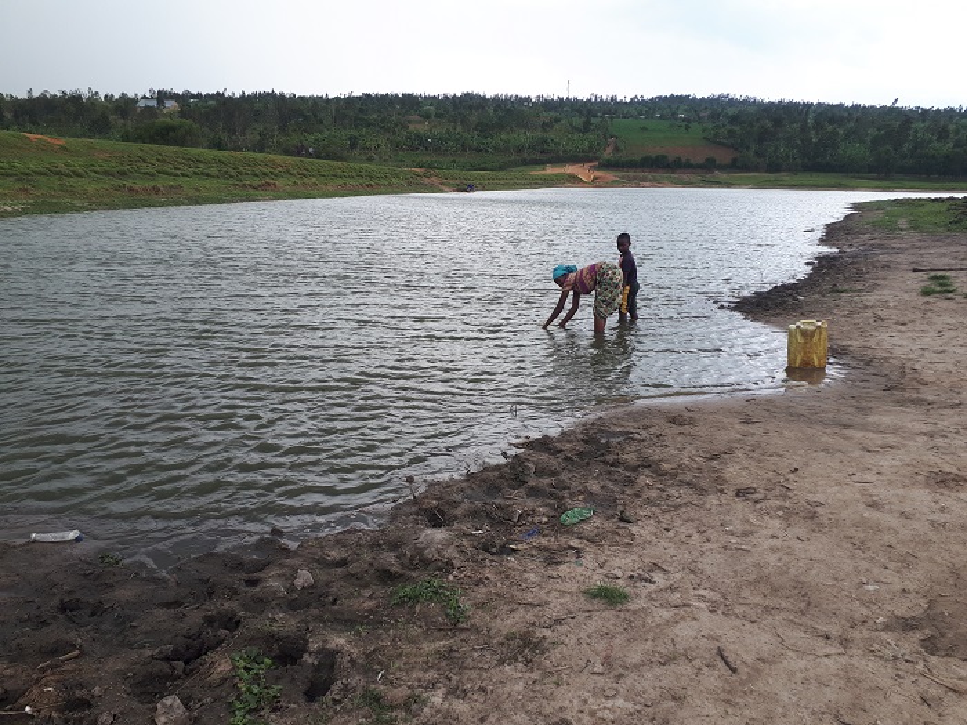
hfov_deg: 65.3
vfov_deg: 51.4
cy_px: 362
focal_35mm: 27
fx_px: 754
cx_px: 484
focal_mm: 3.6
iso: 40
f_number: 1.9
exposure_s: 1/262
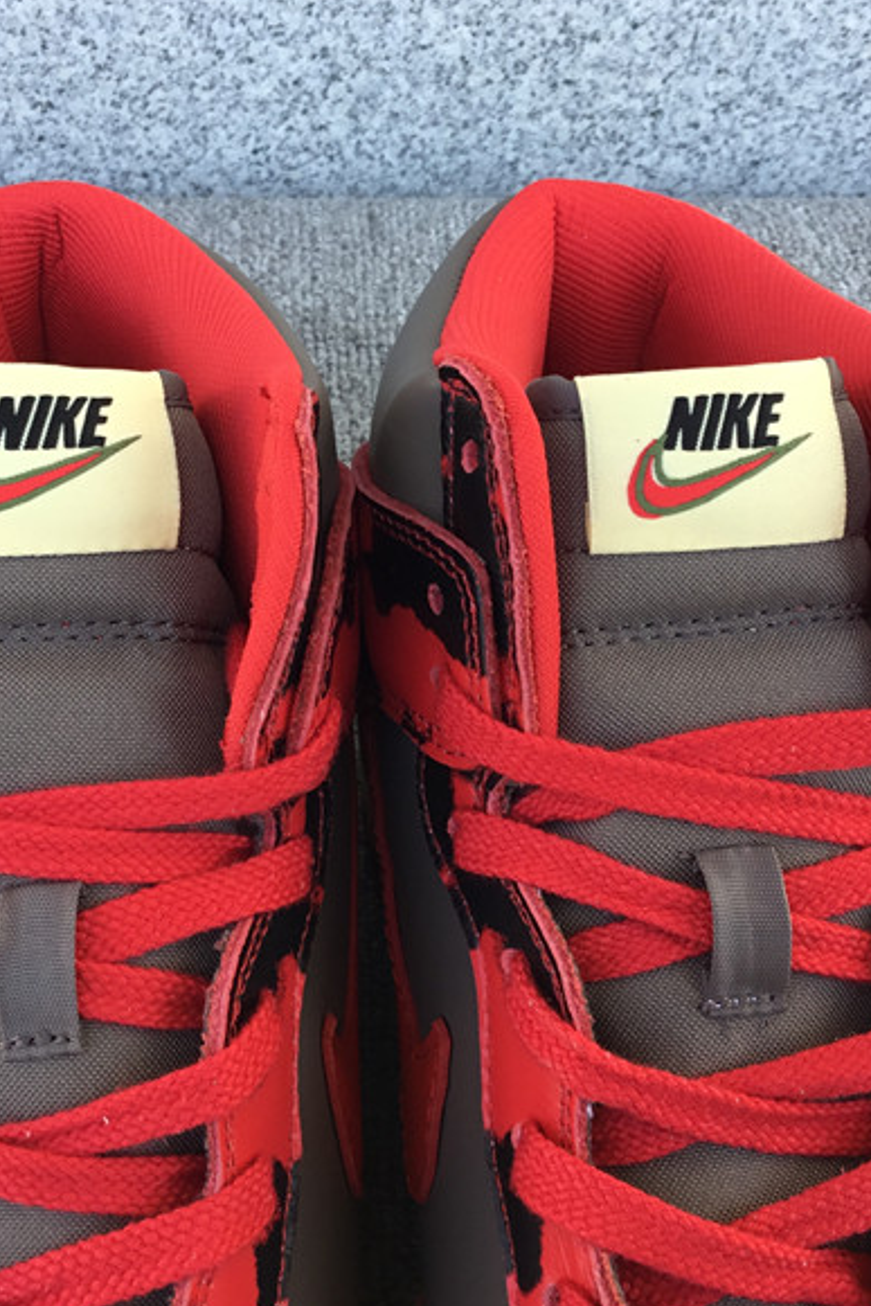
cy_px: 602
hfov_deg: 27.0
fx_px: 1813
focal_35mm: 50
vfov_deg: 39.6
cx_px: 398
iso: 25
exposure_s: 1/116
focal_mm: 3.3
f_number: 2.4
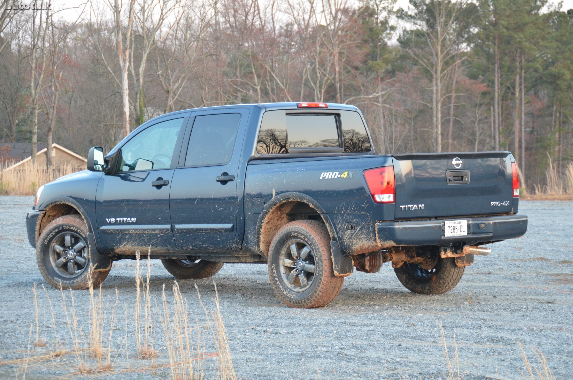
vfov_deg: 13.0
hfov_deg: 19.5
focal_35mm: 105
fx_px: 1668
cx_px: 286
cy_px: 190
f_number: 5
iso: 1600
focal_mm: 70
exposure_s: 1/125
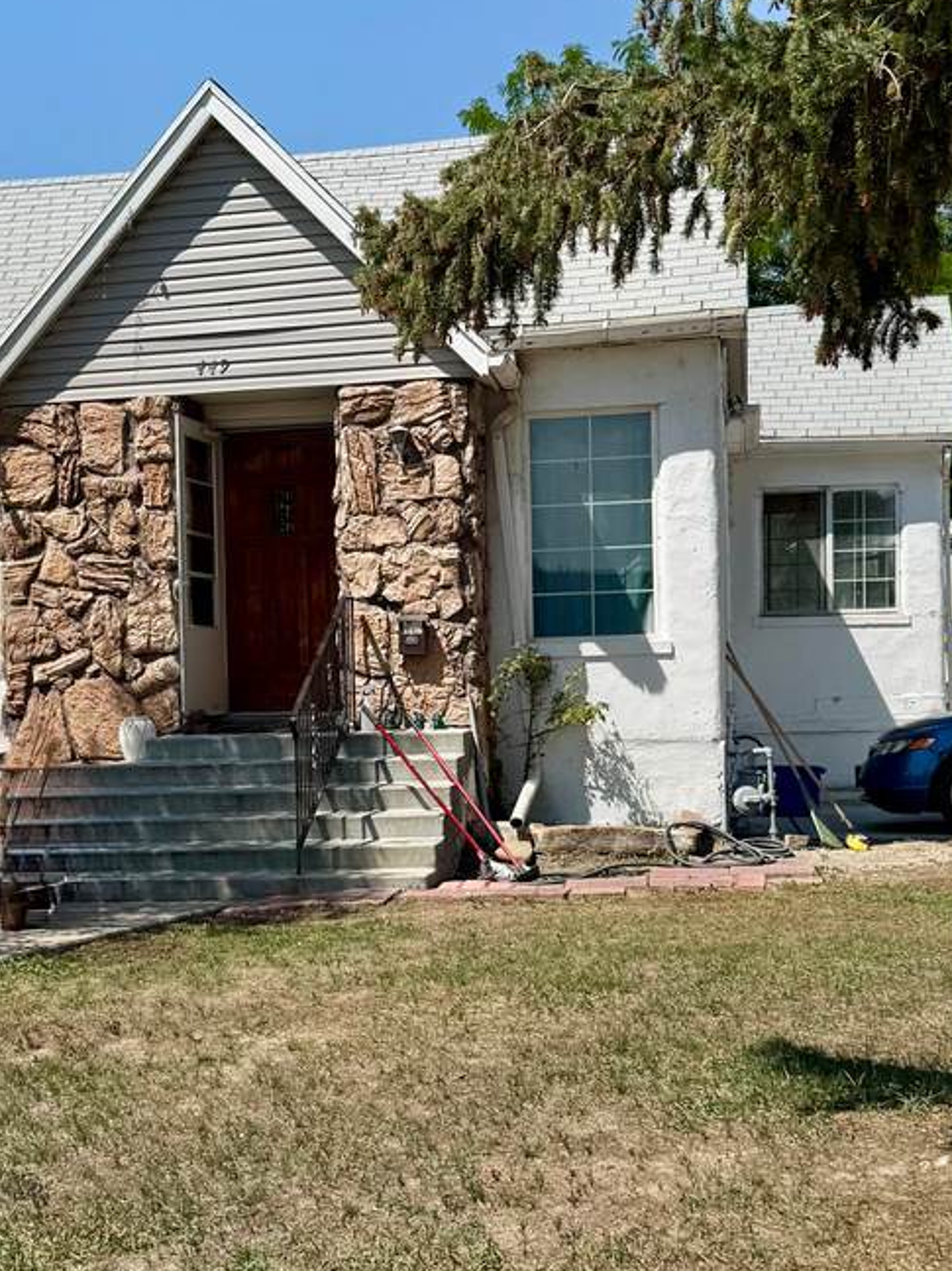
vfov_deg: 33.7
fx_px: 2091
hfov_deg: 25.4
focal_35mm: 57
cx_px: 281
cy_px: 725
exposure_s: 1/7092
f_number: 1.78
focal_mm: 6.76
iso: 80
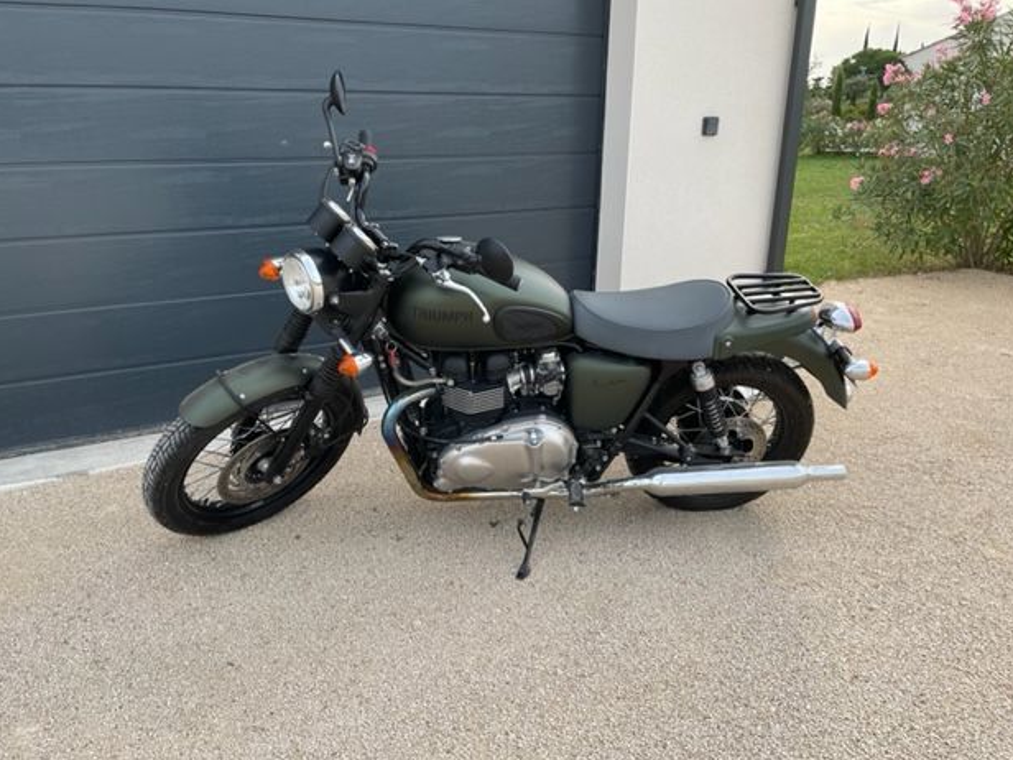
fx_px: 790
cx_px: 495
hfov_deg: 65.3
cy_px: 393
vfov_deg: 51.3
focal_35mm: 27
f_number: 1.6
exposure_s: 1/1125
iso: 32
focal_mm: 4.2
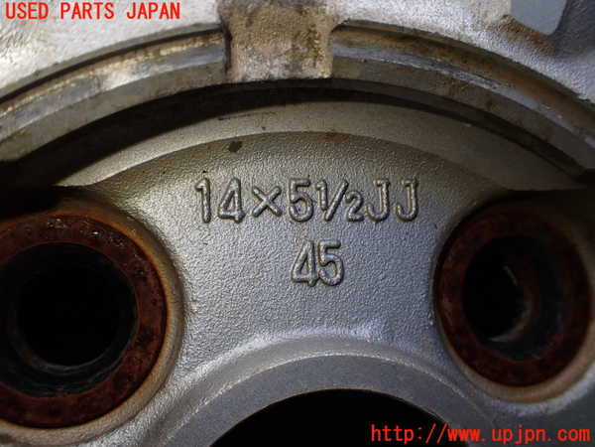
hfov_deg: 60.0
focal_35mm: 30
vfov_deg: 46.8
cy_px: 224
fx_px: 516
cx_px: 298
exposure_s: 1/125
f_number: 3.2
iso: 100
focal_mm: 5.4
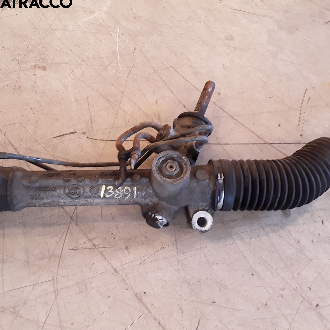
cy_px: 165
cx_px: 163
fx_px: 367
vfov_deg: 48.5
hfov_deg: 48.4
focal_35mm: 34
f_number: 1.9
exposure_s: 1/33
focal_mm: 2.91
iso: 100
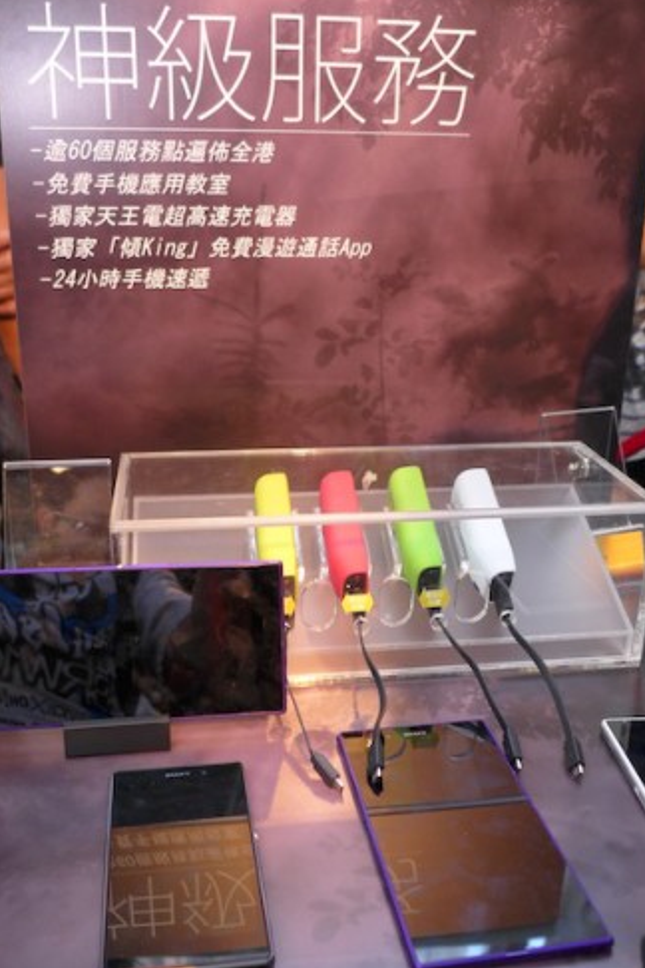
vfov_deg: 53.1
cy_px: 488
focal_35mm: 36
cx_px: 327
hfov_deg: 36.9
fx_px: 967
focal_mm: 6.9
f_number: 1.8
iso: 200
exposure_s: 1/125
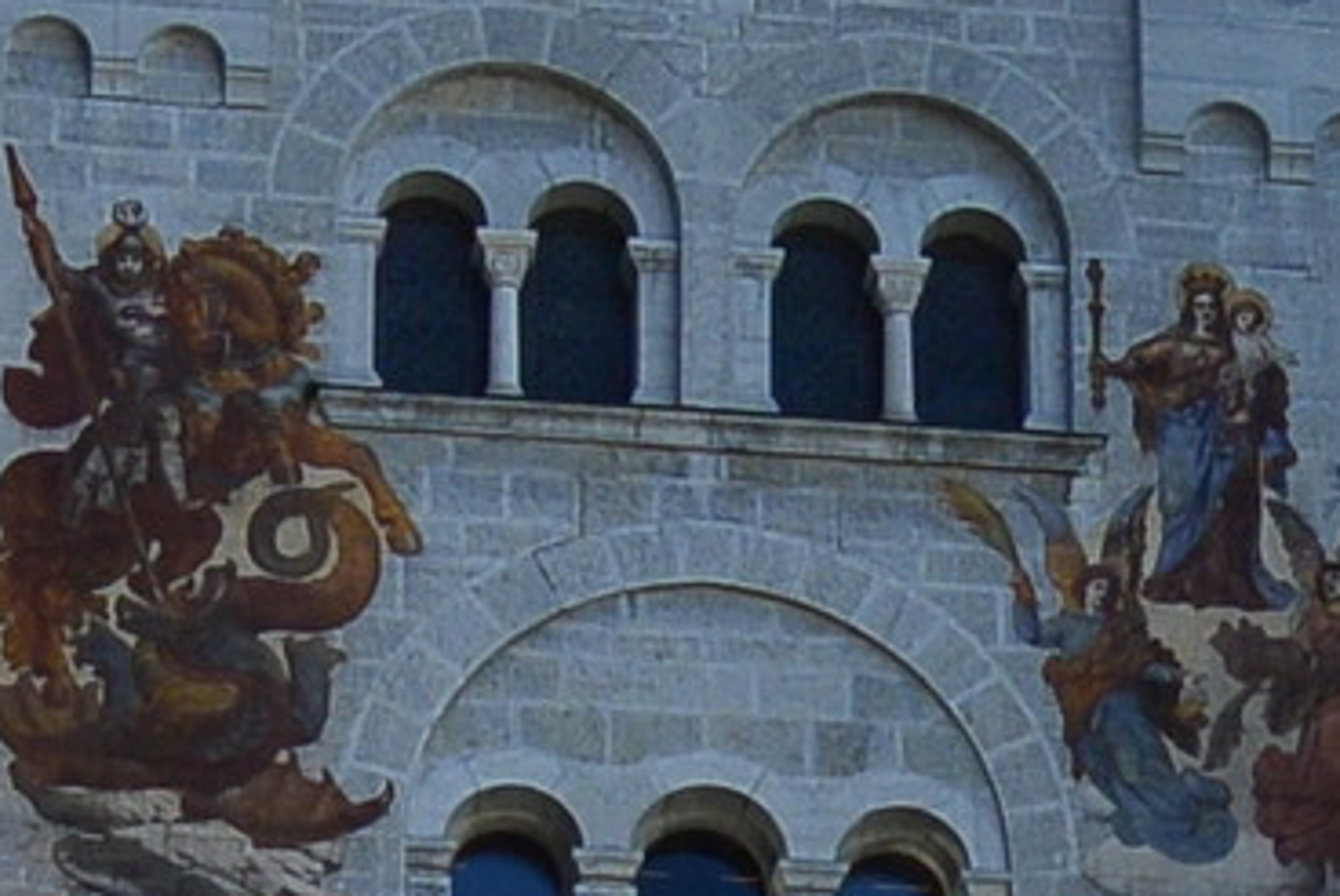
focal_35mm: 197
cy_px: 1843
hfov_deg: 10.4
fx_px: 7338
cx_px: 1132
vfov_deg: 6.7
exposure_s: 1/500
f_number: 4.5
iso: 100
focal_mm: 11
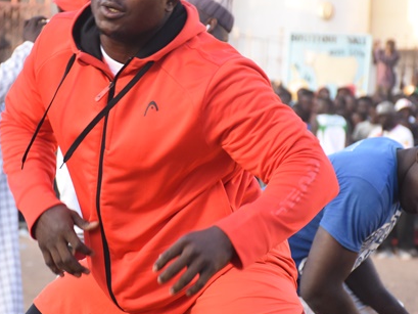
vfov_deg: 5.3
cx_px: 140
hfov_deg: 7.0
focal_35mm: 282
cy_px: 193
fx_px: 3406
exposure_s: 1/320
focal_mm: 100
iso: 1000
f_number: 5.6
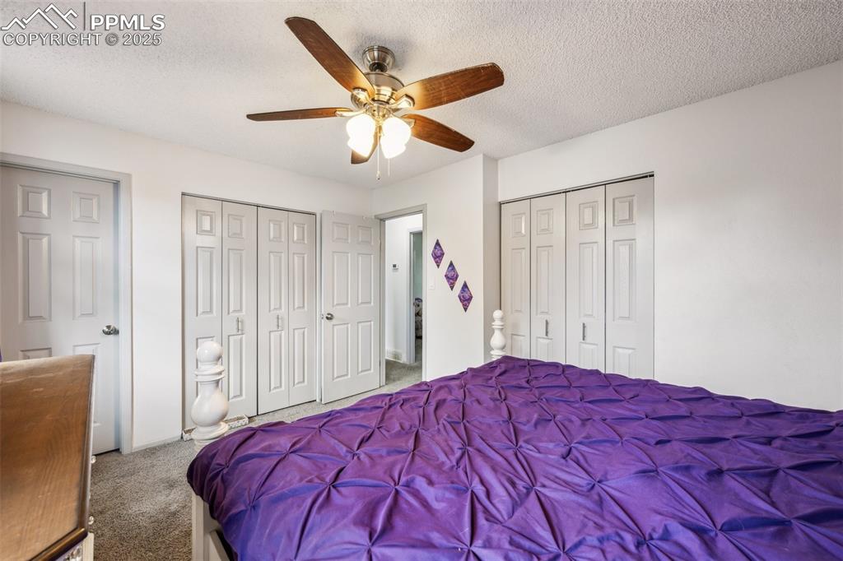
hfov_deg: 104.3
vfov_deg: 81.2
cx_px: 422
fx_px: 328
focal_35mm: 14
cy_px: 280
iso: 100
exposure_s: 1/1.67
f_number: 9
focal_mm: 14
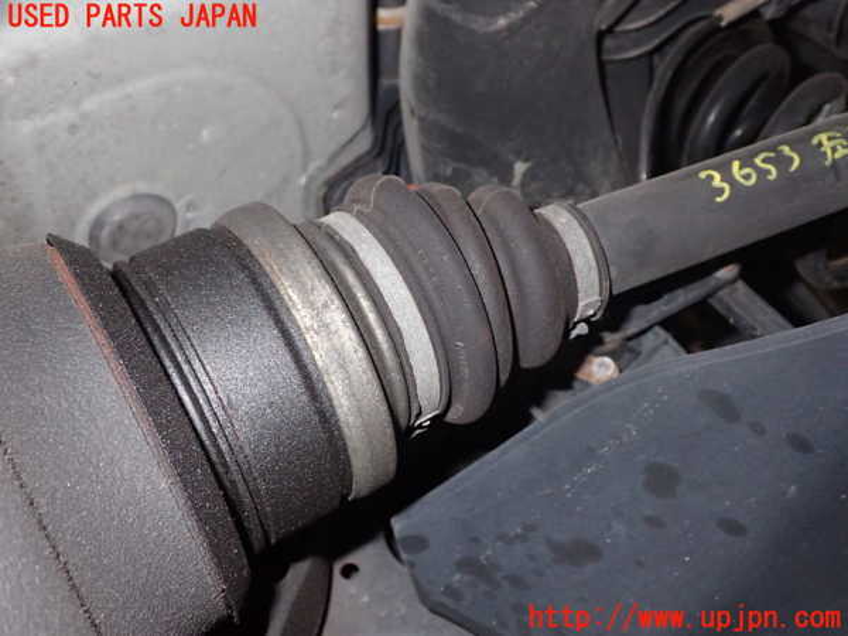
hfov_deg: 49.0
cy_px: 318
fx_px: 931
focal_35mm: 38
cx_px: 424
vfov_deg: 37.7
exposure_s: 1/40
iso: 800
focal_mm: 6.83
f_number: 8
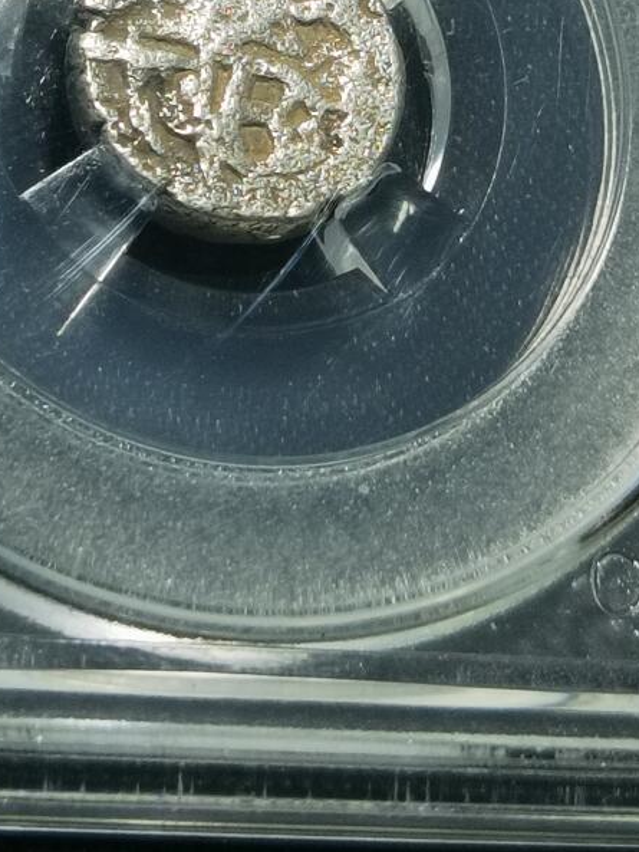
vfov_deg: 11.5
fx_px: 4109
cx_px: 191
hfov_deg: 8.9
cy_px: -253
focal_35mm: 167
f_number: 1.9
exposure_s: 1/100
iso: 80
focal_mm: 6.67
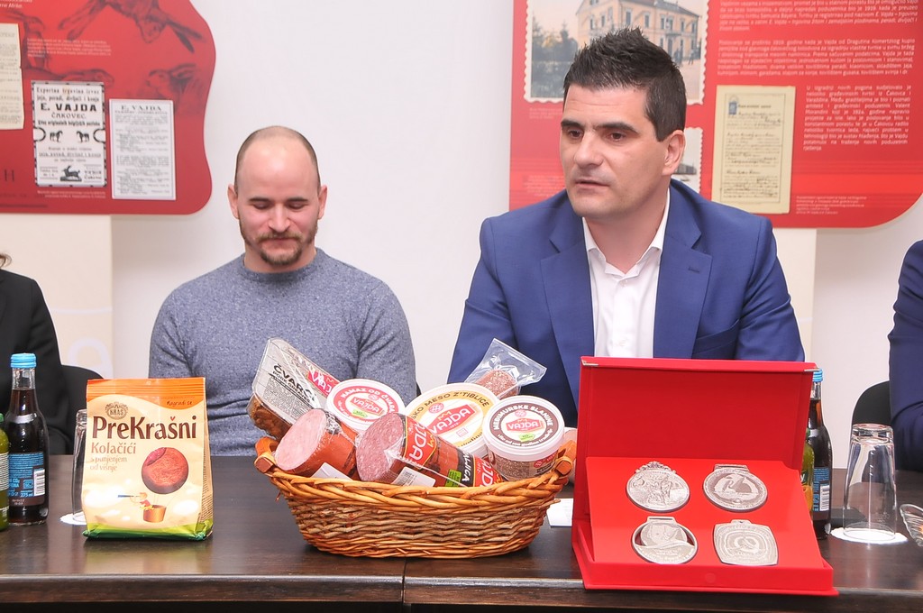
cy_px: 306
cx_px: 462
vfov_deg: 22.6
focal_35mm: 60
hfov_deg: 33.4
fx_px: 1536
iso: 800
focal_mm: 40
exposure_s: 1/60
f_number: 7.1
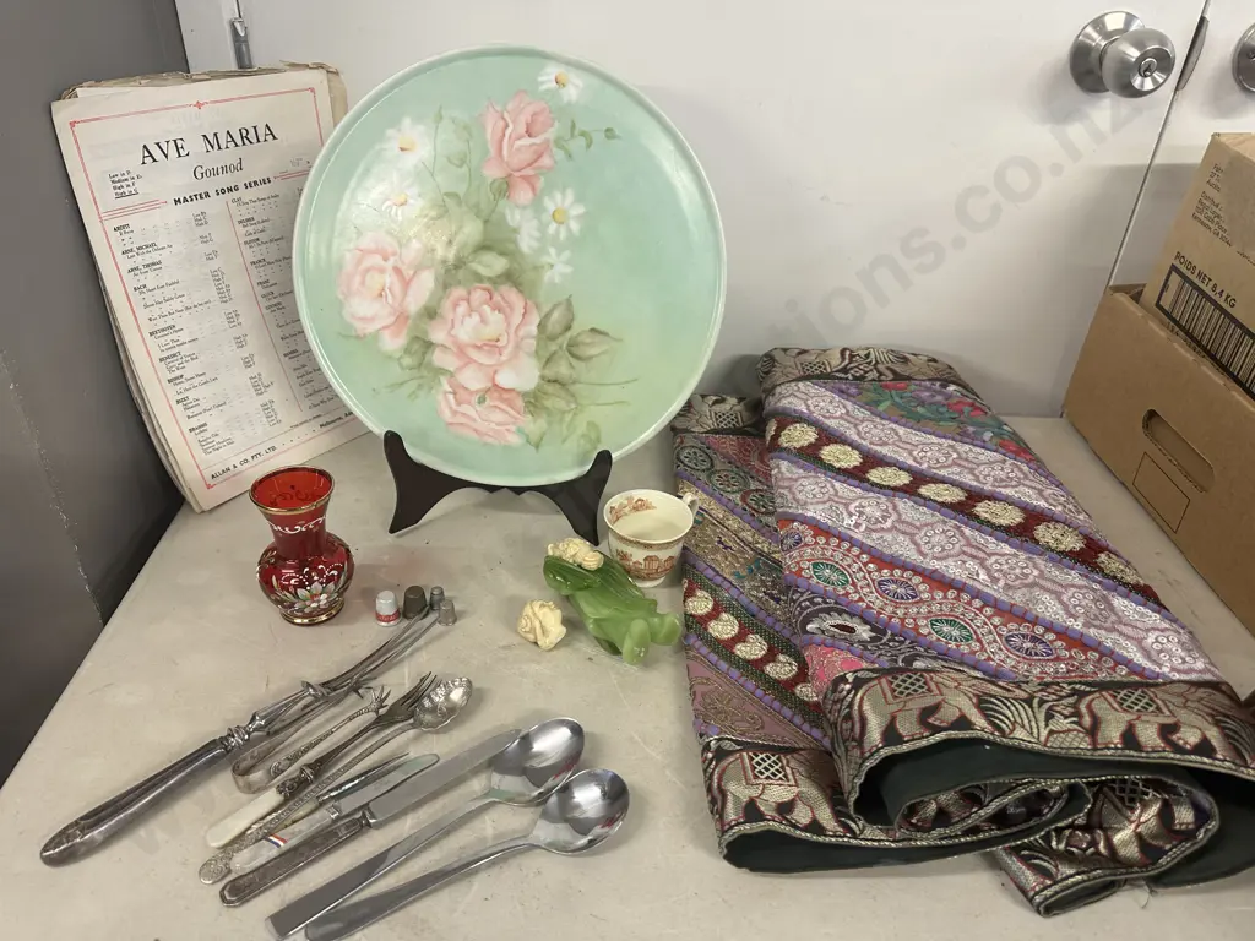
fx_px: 870
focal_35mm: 24
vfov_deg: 56.8
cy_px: 470
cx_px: 628
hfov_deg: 71.6
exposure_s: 1/50
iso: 125
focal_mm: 6.86
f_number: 1.78
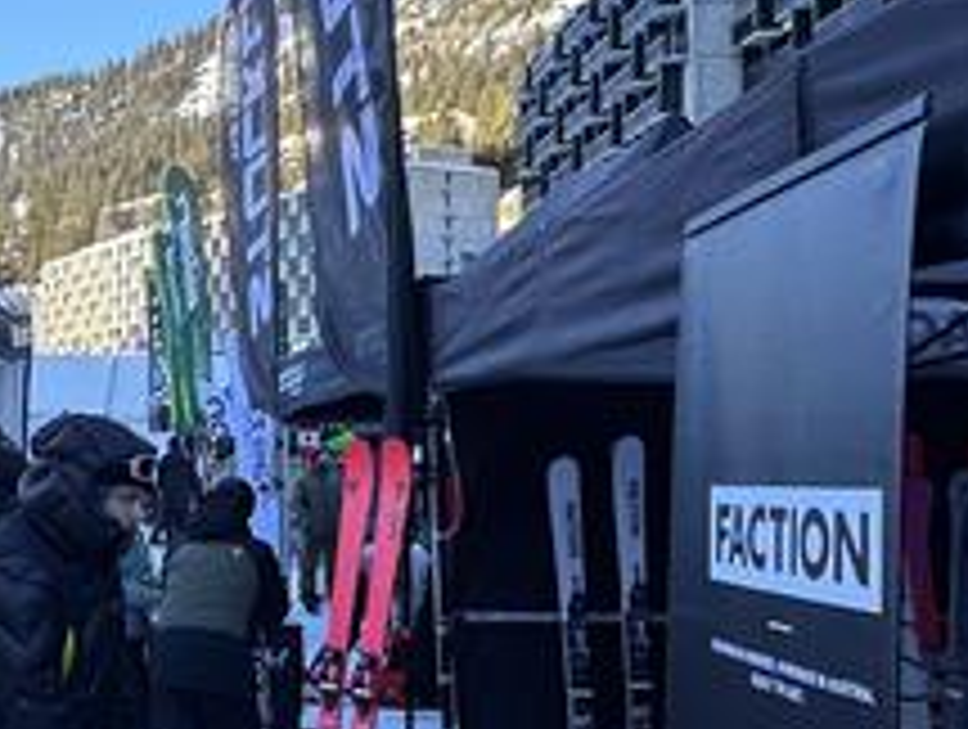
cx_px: -9
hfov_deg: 33.5
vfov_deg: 28.1
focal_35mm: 52
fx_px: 1457
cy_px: 387
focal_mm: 2.22
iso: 40
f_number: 2.2
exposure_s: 1/280
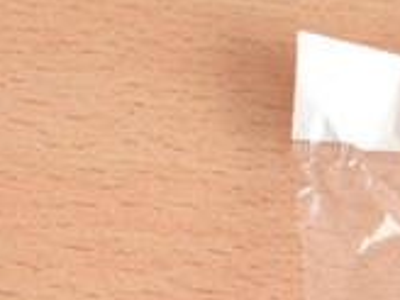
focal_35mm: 171
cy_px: 532
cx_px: -2
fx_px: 1976
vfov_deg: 8.4
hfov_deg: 11.4
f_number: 2.4
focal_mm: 4.28
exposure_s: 1/40
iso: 64
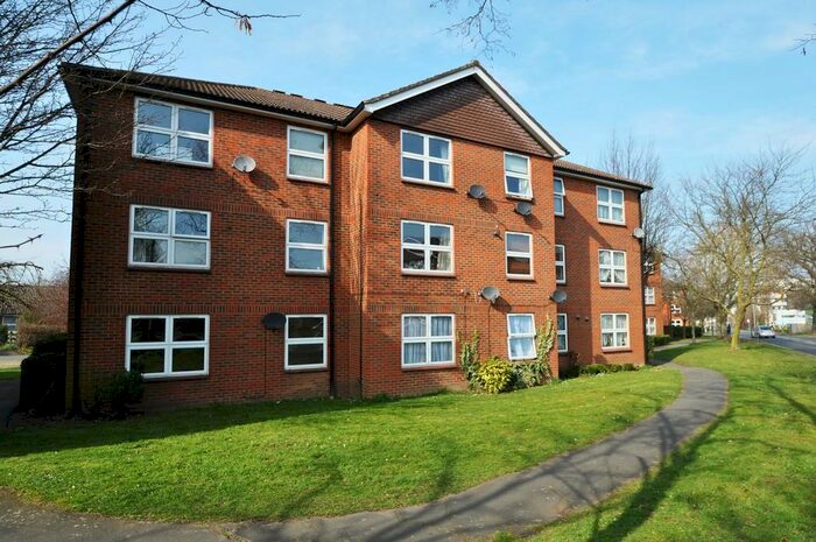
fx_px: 441
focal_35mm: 20
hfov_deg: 85.5
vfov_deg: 63.1
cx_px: 408
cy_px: 271
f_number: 8
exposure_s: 1/200
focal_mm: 13
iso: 200
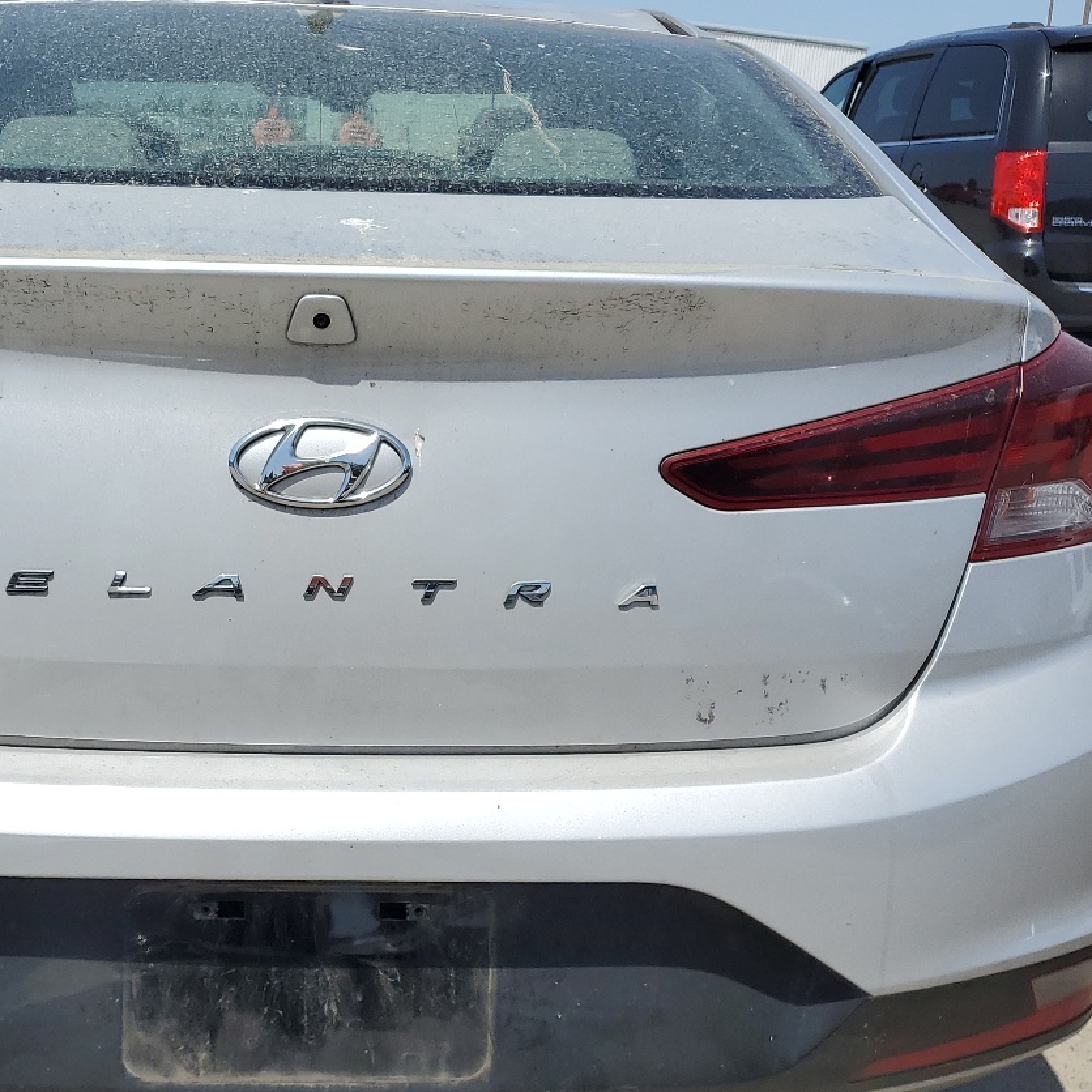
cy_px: 567
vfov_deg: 38.3
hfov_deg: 37.7
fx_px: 1570
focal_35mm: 44
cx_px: 312
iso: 50
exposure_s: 1/5000
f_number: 1.5
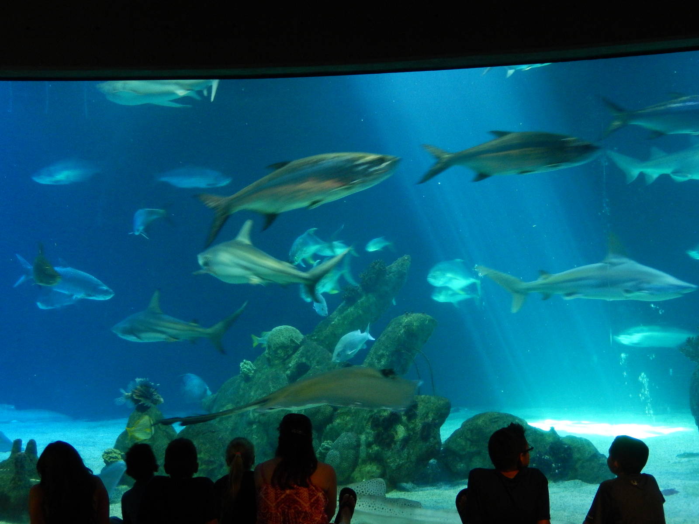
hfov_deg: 37.5
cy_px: 262
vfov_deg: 28.6
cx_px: 350
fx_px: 1030
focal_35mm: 51
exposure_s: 1/15
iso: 560
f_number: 4.5
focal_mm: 9.2
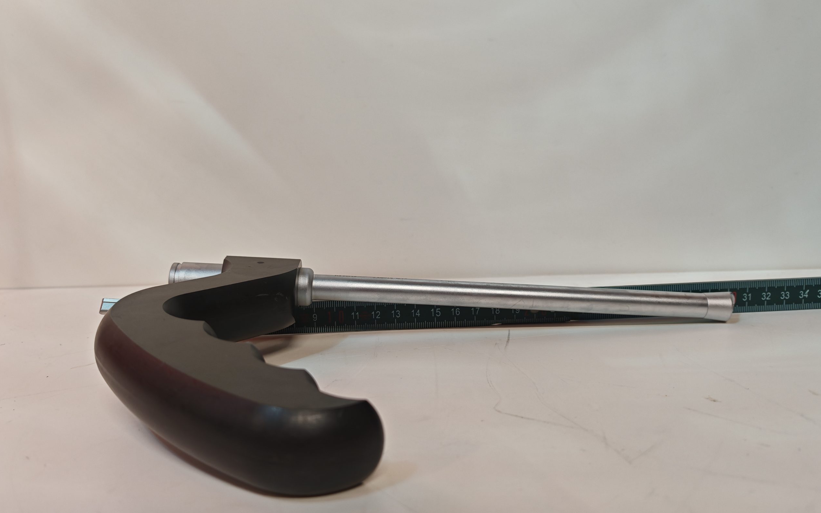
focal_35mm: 30
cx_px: 413
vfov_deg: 41.8
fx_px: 671
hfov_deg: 62.9
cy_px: 264
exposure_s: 1/100
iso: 250
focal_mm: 6.83
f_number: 2
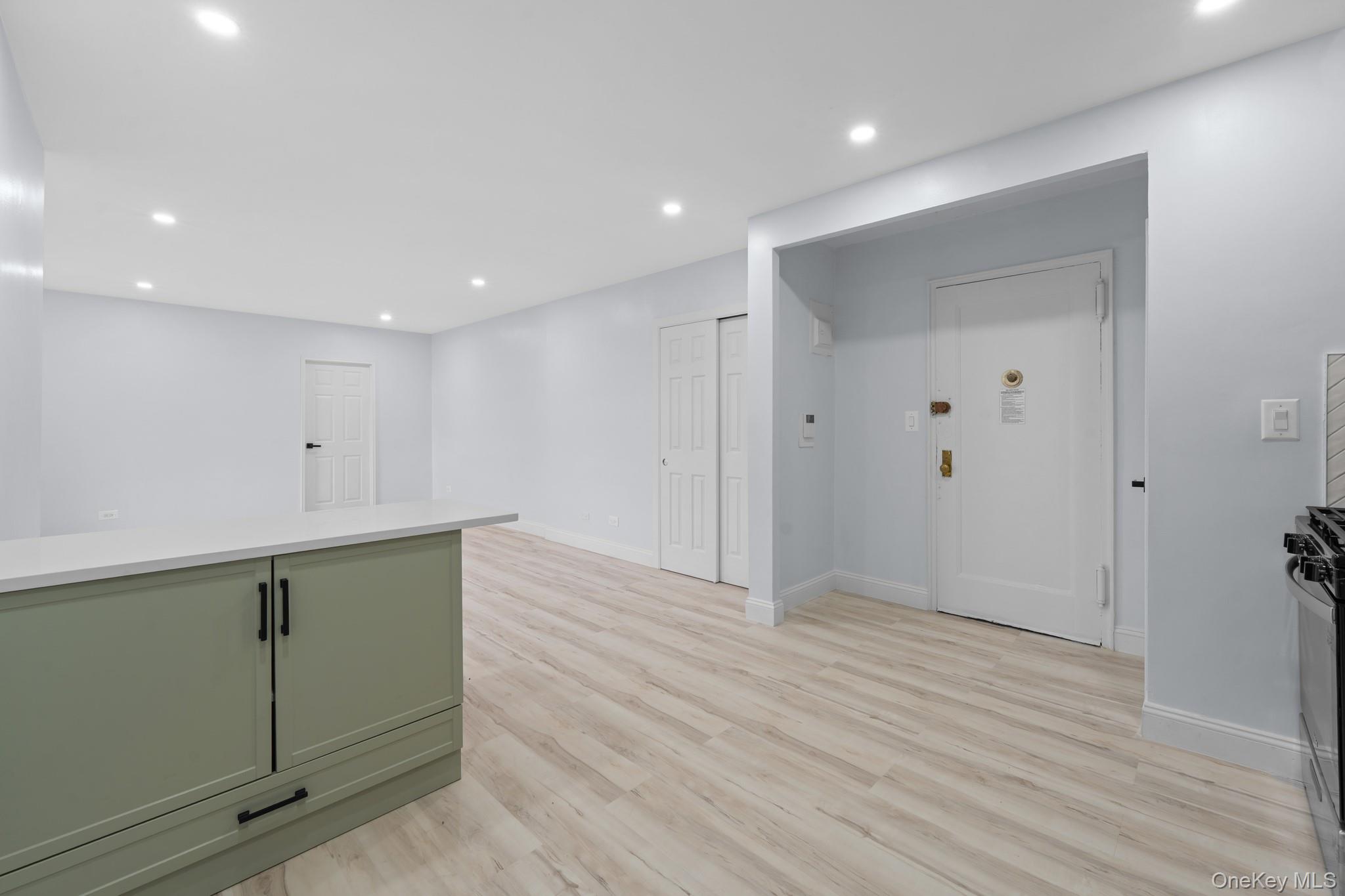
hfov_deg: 104.3
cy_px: 448
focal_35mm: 14
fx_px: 523
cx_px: 672
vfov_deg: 81.2
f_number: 10
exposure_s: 1/1.67
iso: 160
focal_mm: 14
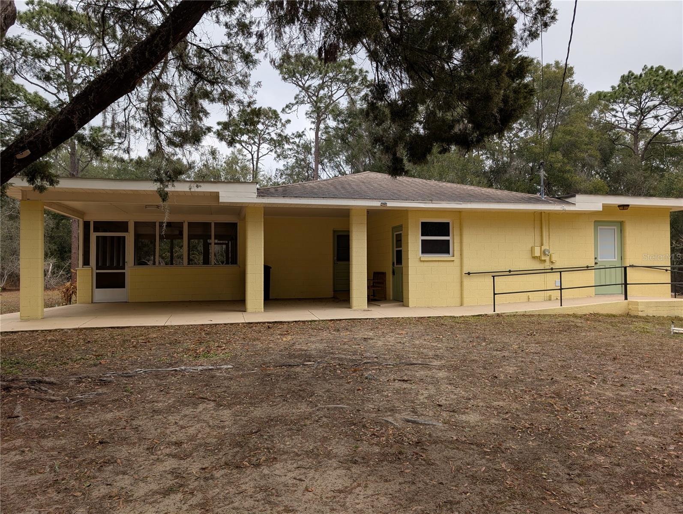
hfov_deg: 71.5
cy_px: 257
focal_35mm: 24
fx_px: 474
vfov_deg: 56.9
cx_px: 342
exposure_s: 1/544
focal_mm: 6.9
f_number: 1.68
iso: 22
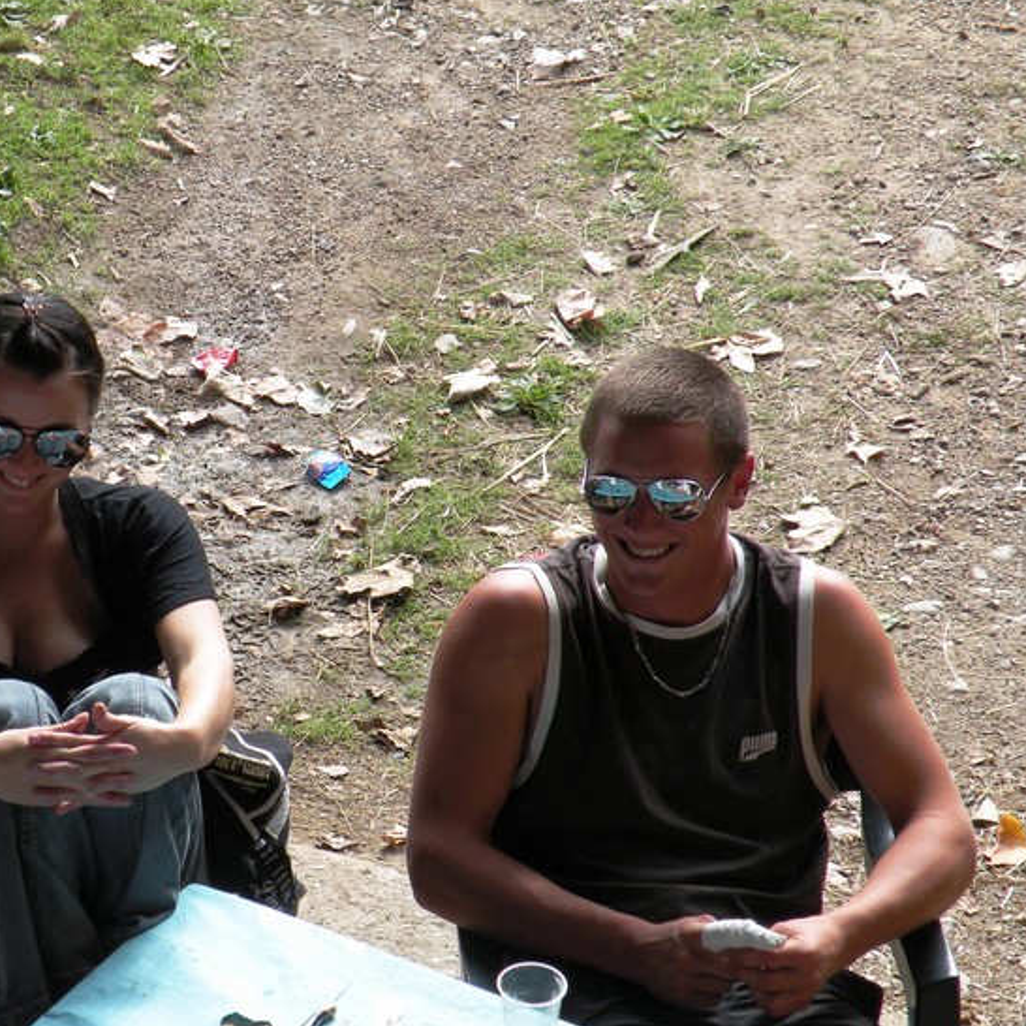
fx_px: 5164
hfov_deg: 11.3
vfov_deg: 11.3
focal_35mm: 154
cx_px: 368
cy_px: 541
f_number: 4.5
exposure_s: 1/117
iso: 64
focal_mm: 21
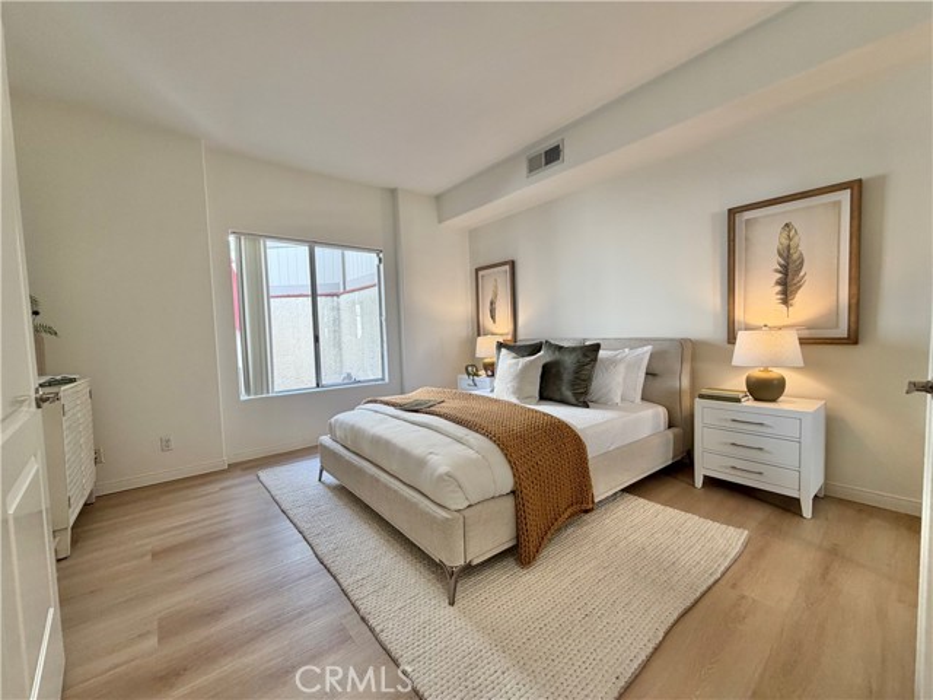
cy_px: 350
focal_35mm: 14
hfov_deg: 102.1
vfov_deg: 85.7
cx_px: 466
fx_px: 377
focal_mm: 2.22
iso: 160
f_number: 2.2
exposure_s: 1/120
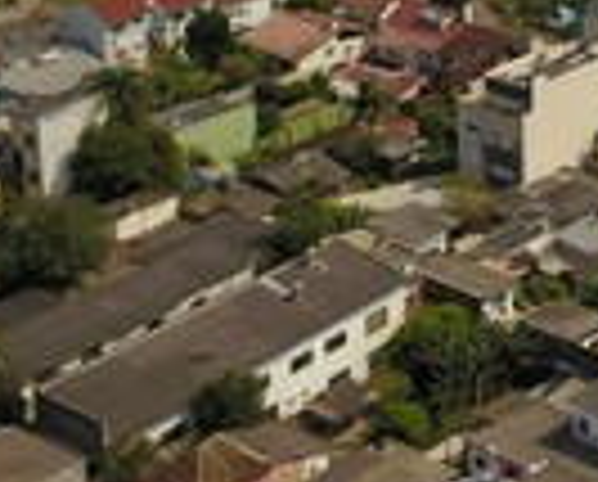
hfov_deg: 17.4
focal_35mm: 99
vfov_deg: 14.5
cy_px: -257
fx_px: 1756
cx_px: 890
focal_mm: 4.73
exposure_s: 1/2500
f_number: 2.2
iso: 100
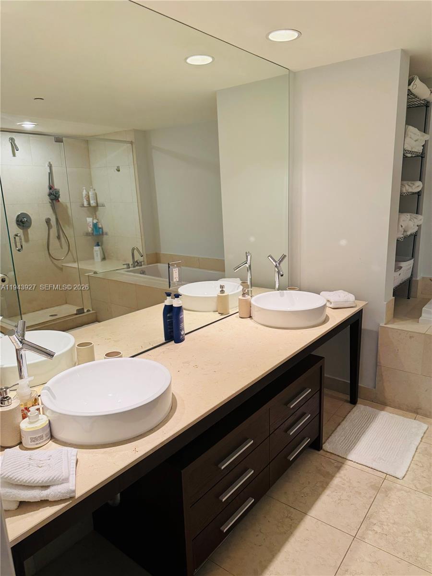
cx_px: 216
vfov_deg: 71.6
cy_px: 288
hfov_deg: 56.8
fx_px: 399
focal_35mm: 24
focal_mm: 6.76
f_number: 1.78
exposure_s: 1/120
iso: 200
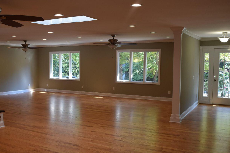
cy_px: 87
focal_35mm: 38
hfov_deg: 50.6
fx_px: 243
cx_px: 105
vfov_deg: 35.0
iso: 400
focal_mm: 20
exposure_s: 1/125
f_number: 5.6
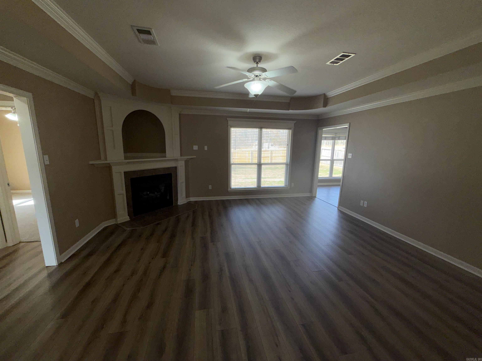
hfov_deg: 102.1
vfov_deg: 85.7
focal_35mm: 14
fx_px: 195
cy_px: 180
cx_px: 241
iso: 40
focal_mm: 2.22
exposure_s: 1/120
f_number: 2.2
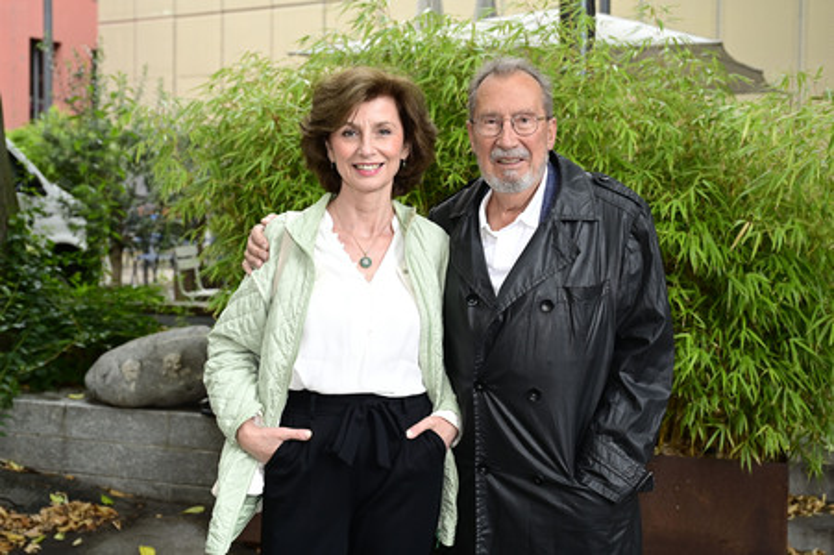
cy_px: 278
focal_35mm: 39
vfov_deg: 34.2
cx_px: 417
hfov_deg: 49.6
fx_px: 903
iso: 1000
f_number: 4
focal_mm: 39
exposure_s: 1/200
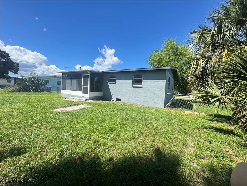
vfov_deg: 85.7
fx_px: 100
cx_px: 124
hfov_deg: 102.1
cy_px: 93
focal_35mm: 14
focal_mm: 2.22
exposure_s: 1/720
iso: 40
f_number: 2.2
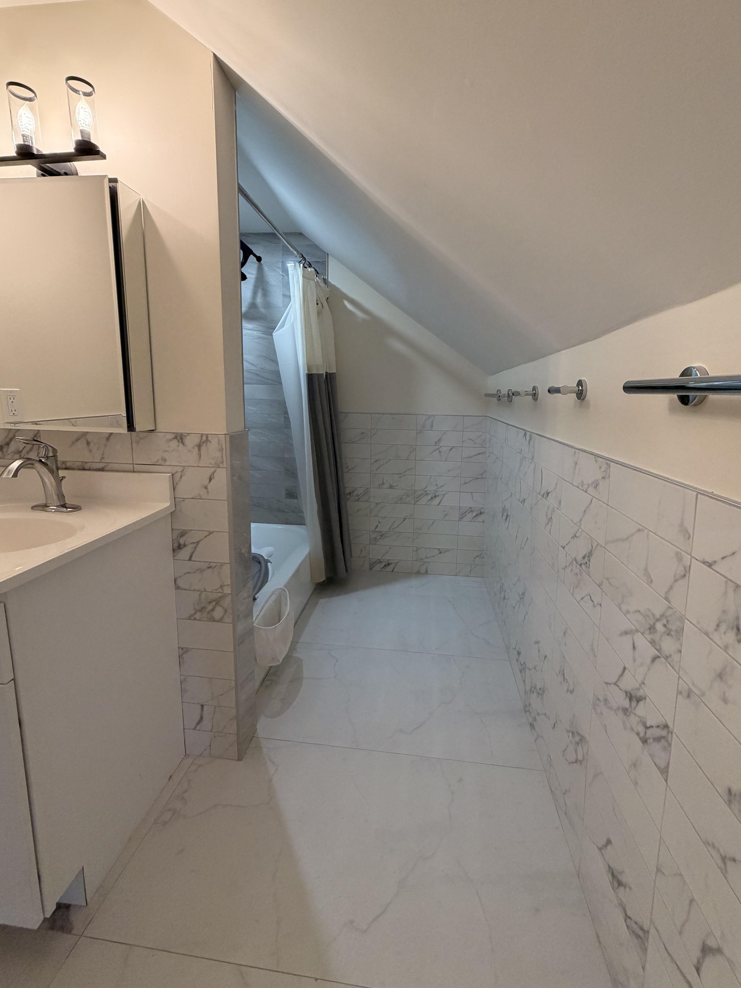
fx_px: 428
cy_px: 463
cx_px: 379
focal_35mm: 15
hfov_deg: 81.7
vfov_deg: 98.0
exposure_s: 1/60
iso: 200
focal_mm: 2.22
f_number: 2.2
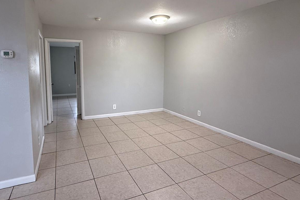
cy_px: 84
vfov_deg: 61.6
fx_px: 167
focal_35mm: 20
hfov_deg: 83.2
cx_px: 124
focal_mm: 2.22
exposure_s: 1/120
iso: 320
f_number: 2.2
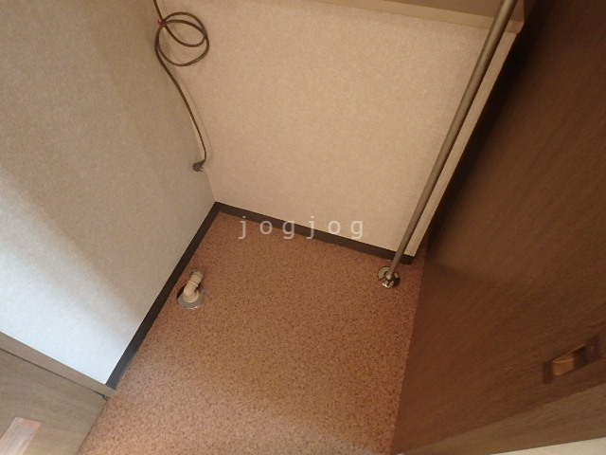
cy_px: 228
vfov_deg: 63.4
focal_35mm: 21
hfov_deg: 79.0
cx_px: 303
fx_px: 368
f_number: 3.5
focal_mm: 3.7
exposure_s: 1/30
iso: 400
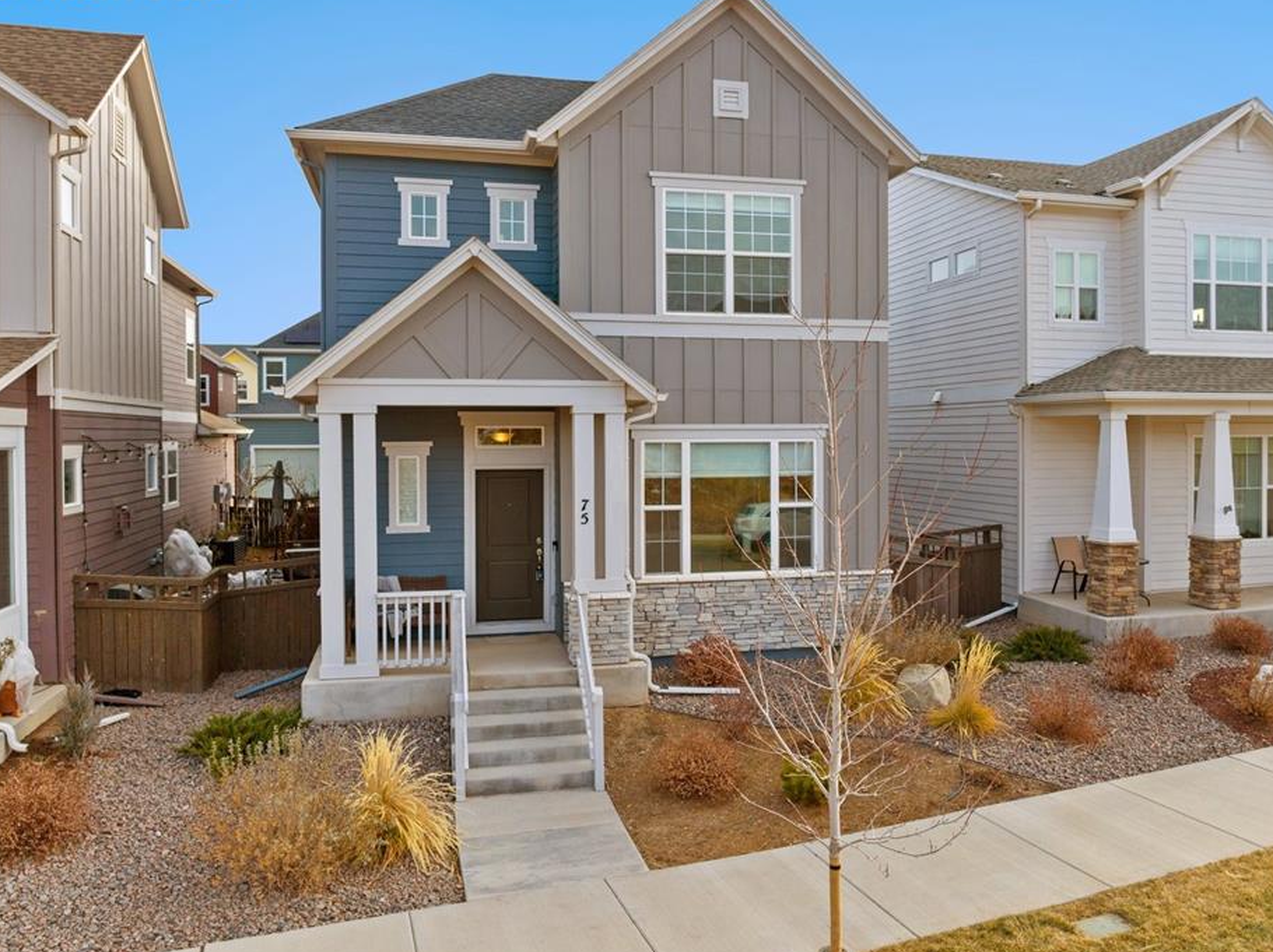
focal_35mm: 27
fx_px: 992
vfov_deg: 51.3
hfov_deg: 65.3
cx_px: 681
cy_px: 456
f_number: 2.8
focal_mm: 12.29
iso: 420
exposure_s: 1/1250
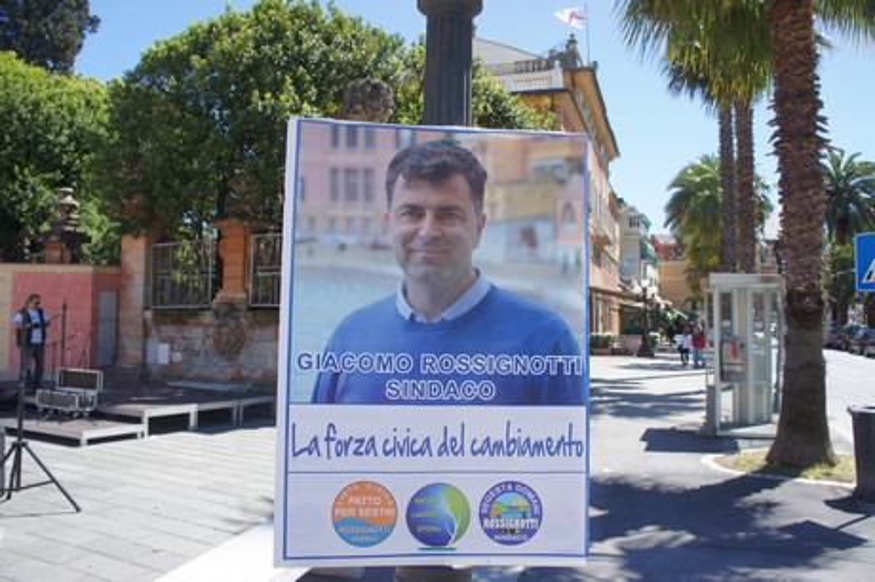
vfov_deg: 47.9
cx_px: 438
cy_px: 291
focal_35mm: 27
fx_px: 656
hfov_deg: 67.4
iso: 200
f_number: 5
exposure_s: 1/640
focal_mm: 18
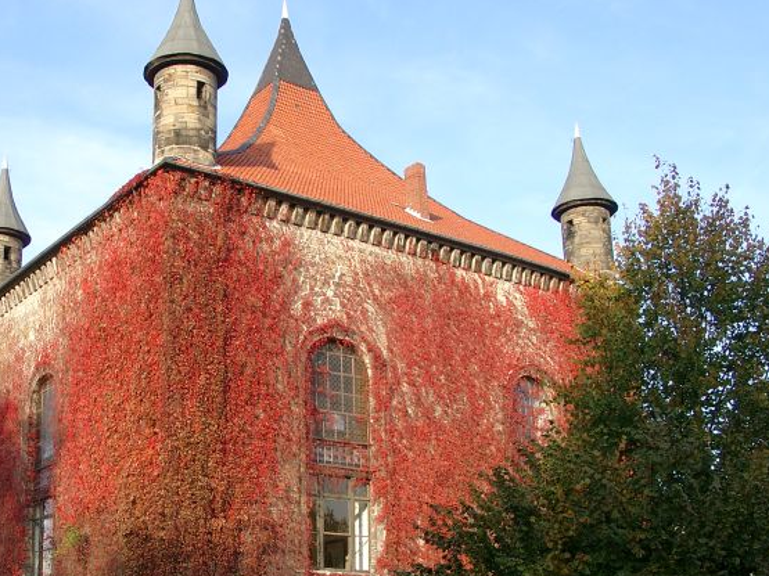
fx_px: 1088
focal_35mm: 49
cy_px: 366
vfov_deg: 29.5
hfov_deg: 38.3
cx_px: 234
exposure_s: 1/206
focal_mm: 7.13
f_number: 4
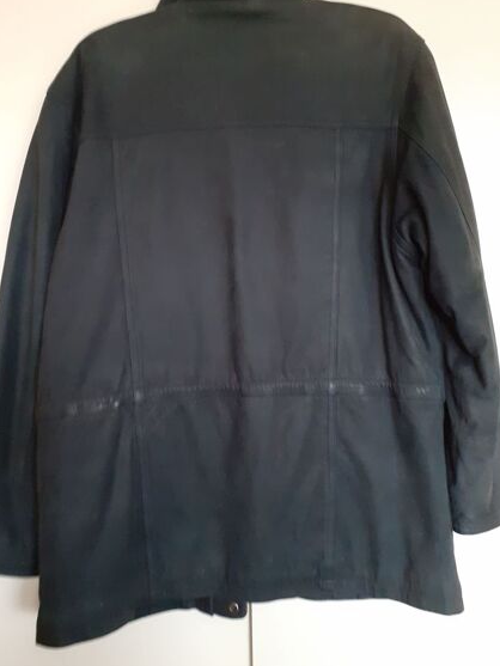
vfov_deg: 58.3
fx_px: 597
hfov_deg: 45.5
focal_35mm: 31
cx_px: 244
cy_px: 311
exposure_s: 1/25
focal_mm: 3.6
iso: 500
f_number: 1.9
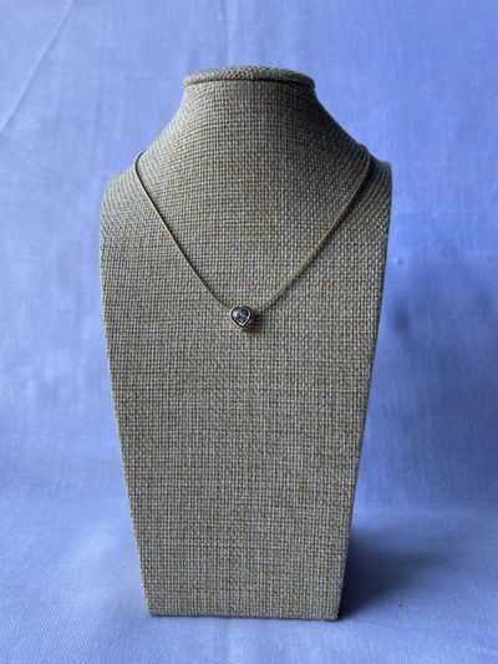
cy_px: 332
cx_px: 249
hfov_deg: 53.1
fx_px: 499
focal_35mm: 26
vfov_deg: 67.3
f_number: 1.6
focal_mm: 4.2
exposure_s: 1/121
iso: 40
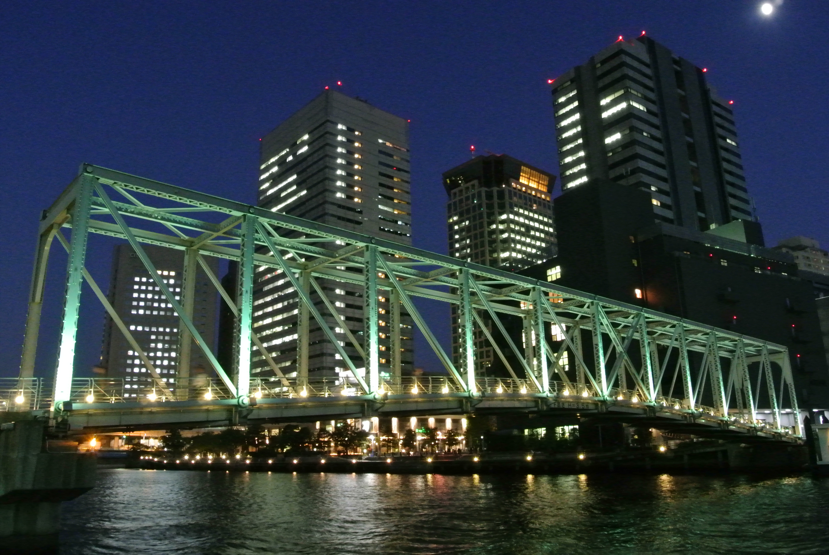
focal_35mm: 27
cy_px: 278
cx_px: 414
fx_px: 622
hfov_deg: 67.3
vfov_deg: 48.0
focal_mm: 10
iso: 3200
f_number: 8
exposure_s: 1/3
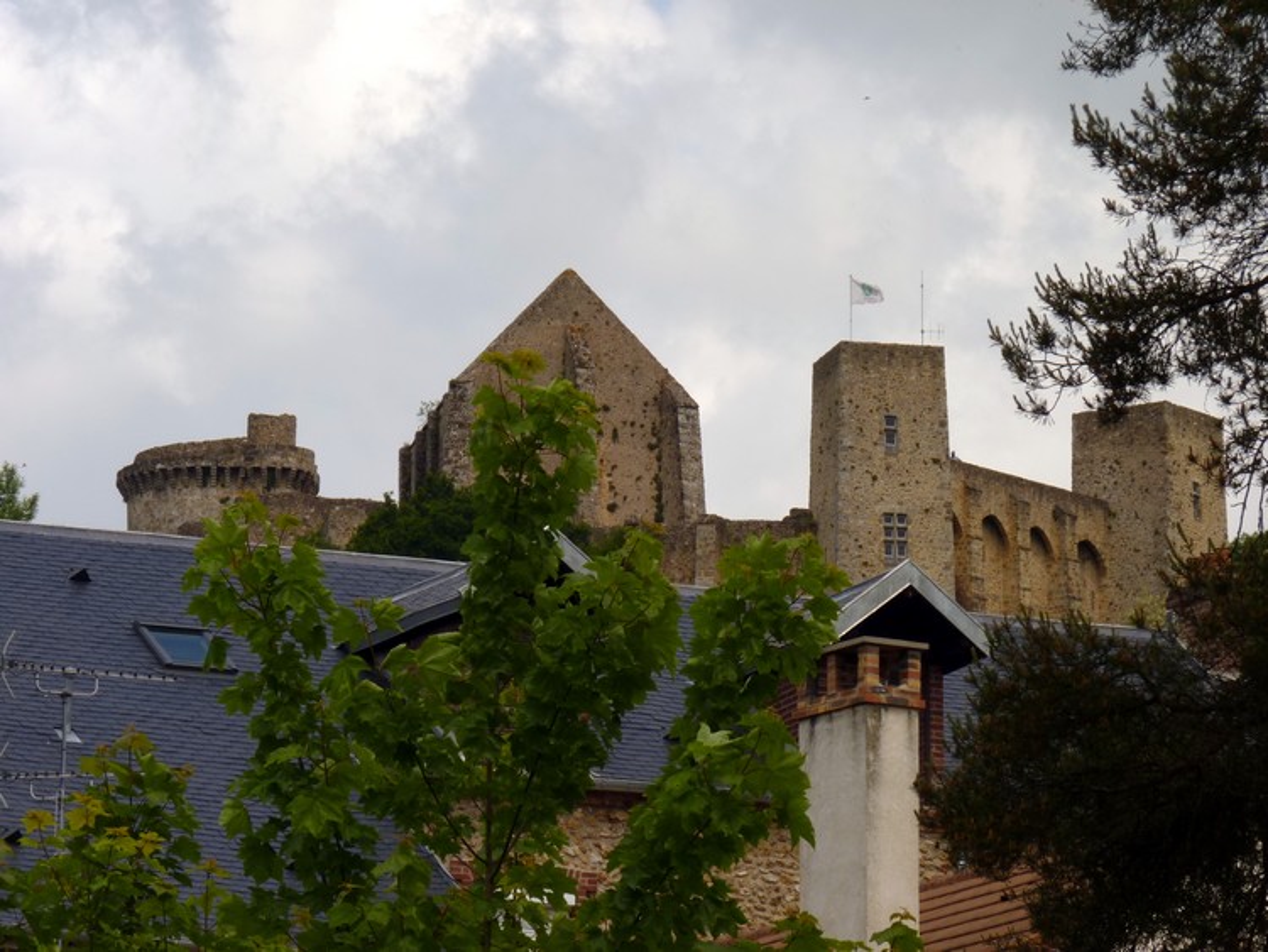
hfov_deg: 9.3
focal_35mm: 213
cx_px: 634
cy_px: 476
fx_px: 7805
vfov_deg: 7.0
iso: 80
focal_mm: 37.8
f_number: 8
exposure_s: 1/200
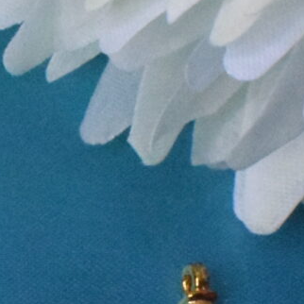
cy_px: 530
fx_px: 2414
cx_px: -499
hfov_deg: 6.7
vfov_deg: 7.0
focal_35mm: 243
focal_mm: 24
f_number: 11
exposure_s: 1/60
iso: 8000
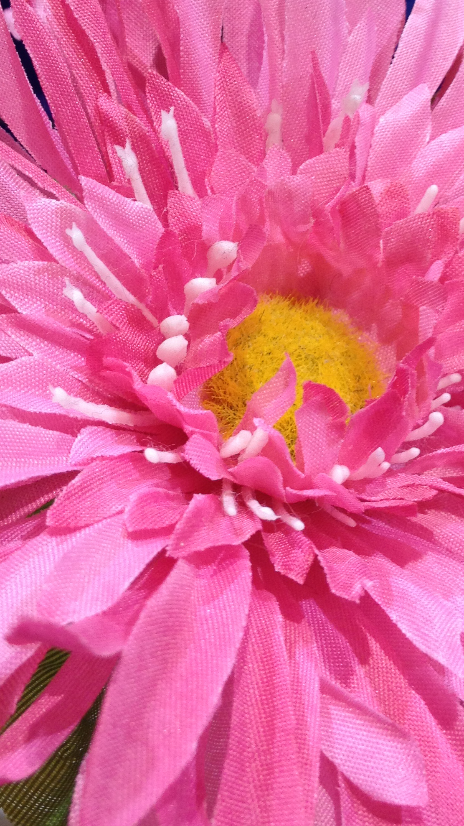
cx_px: 316
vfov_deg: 32.9
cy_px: 236
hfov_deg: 19.0
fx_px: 1378
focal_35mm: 63
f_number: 2.4
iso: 64
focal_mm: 4.28
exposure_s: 1/40
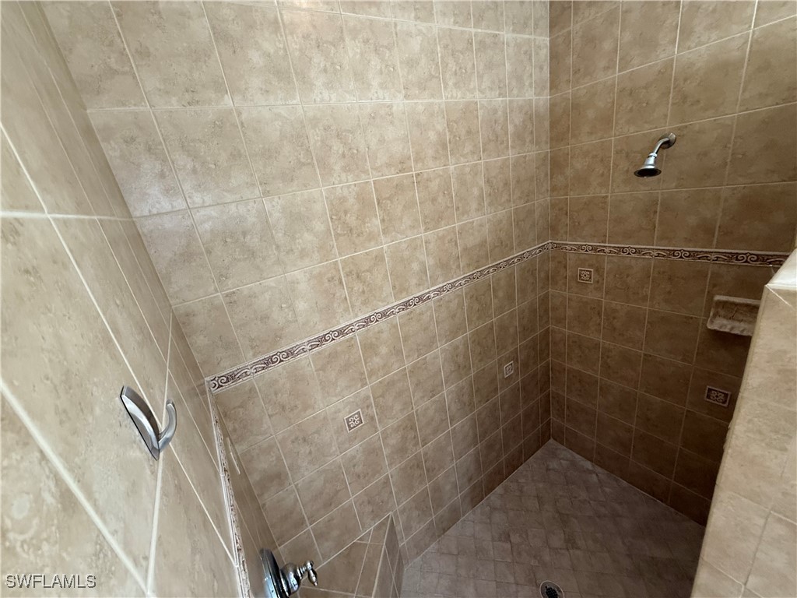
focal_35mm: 14
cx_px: 398
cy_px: 299
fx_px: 322
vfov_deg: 85.7
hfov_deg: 102.1
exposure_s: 1/60
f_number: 2.2
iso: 320
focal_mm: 2.22
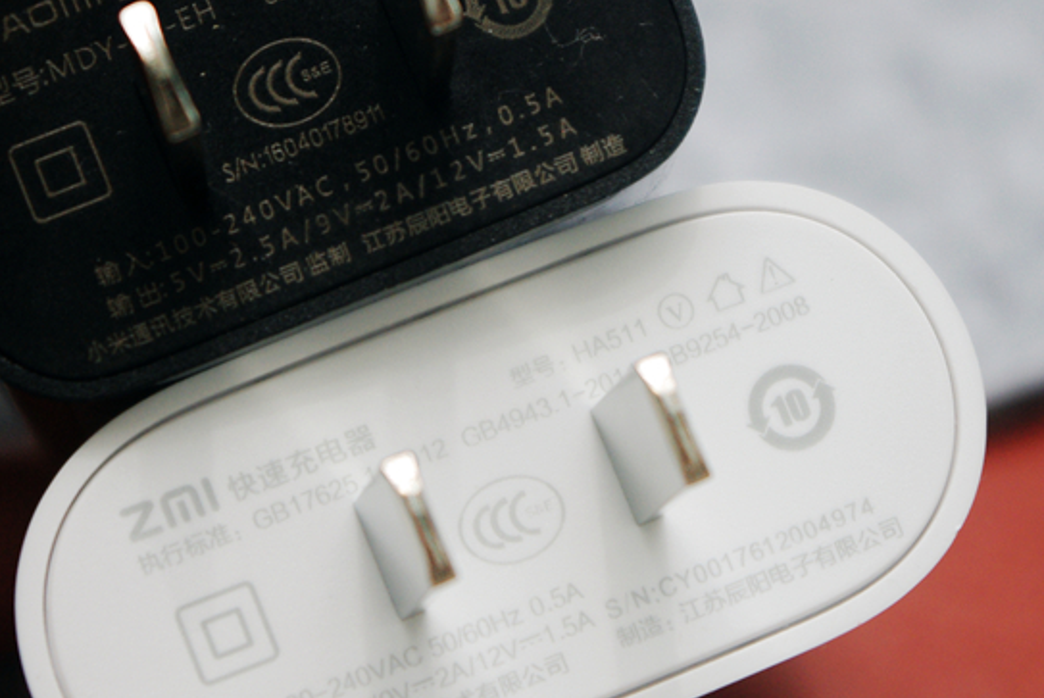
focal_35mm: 151
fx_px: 4382
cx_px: 483
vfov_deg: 9.1
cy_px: 384
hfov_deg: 13.6
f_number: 5.6
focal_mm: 55
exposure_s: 1/90
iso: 200
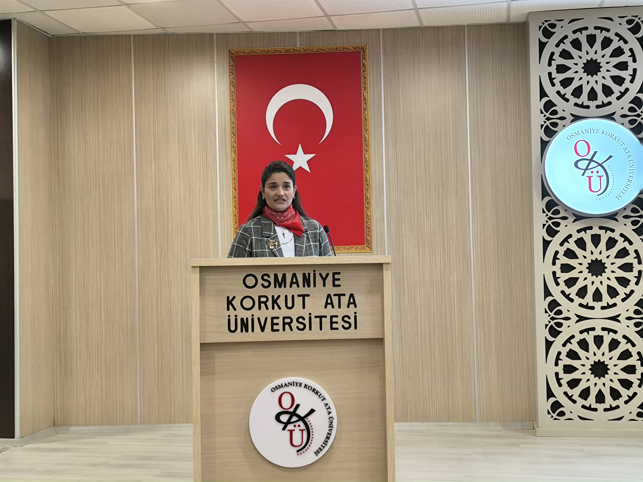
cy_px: 241
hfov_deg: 41.2
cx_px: 322
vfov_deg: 31.5
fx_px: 854
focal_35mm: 46
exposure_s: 1/50
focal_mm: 6.14
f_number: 1.65
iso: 640
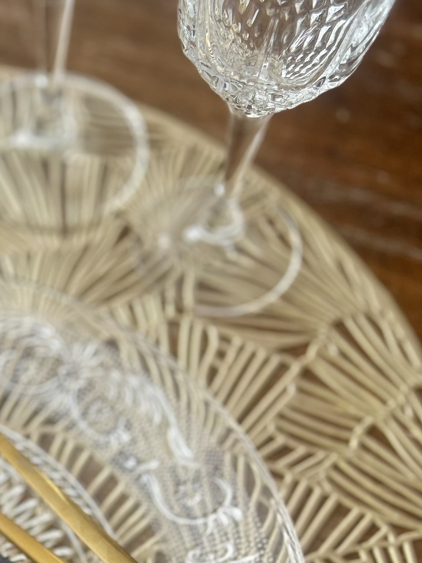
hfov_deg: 20.3
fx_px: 1106
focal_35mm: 68
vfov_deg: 27.4
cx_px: -78
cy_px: 522
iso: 64
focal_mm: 5.7
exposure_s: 1/121
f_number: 1.5
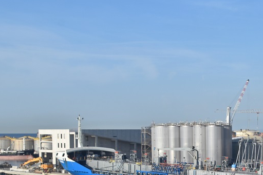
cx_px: 229
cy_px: 157
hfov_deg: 24.5
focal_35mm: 81
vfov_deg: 16.6
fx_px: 592
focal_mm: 27
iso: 200
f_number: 10
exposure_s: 1/400
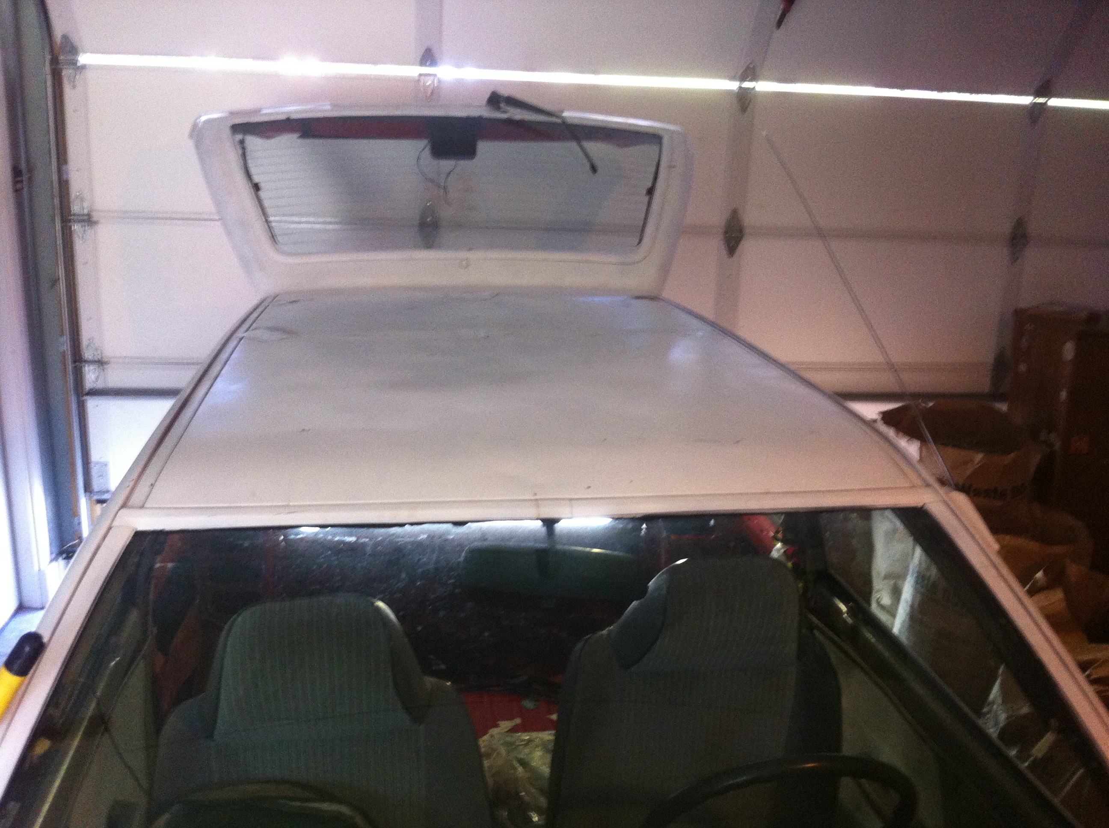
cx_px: 554
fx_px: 1120
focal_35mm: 35
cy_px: 414
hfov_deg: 52.7
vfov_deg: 40.6
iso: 250
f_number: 2.8
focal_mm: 3.85
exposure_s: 1/15
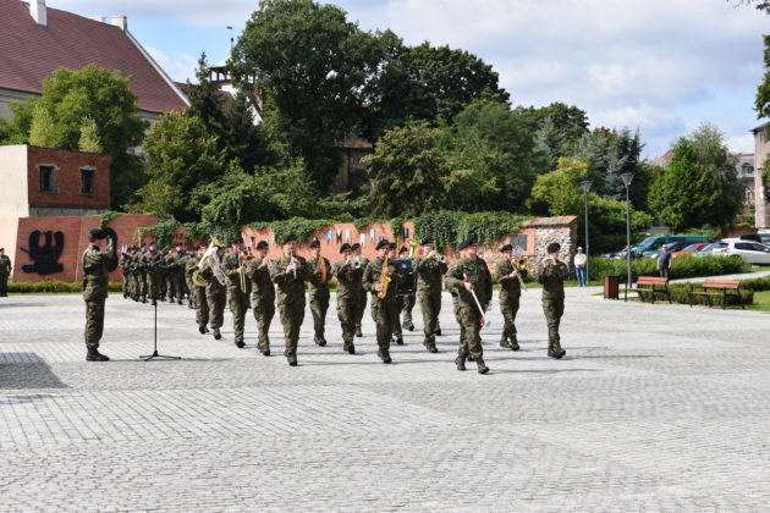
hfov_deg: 33.4
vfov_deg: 22.6
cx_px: 385
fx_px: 1283
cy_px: 256
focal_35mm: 60
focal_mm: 40
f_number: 8
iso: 180
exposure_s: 1/500
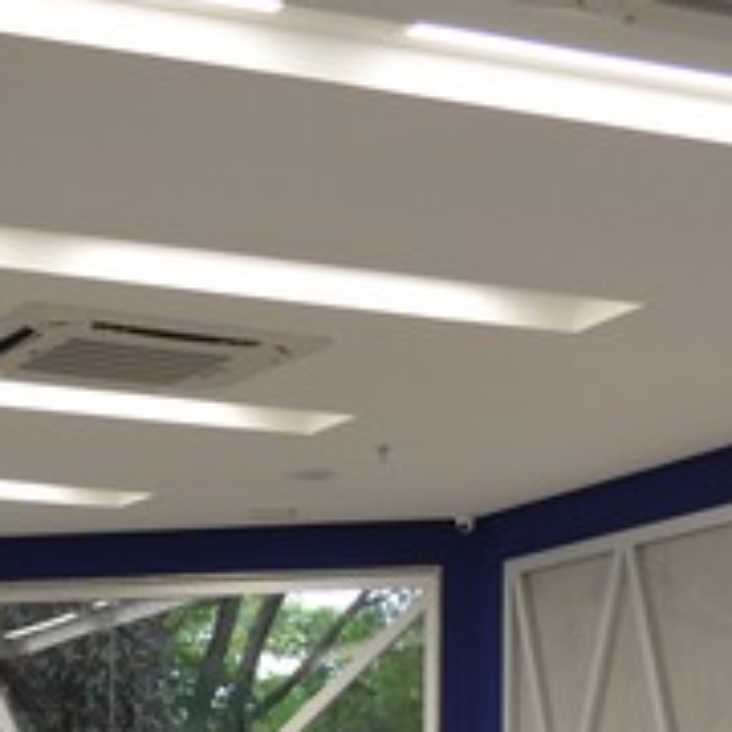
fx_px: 2871
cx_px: 447
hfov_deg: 14.5
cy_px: 970
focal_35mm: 120
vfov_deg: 13.9
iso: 400
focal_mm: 20
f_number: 5
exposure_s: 1/100
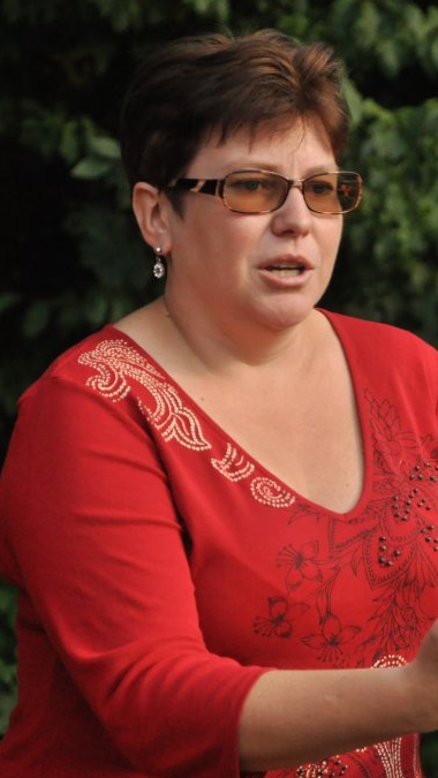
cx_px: 352
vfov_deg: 9.8
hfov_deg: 5.5
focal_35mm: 219
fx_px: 4519
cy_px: 391
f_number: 5.6
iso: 1250
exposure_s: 1/4000
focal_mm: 92
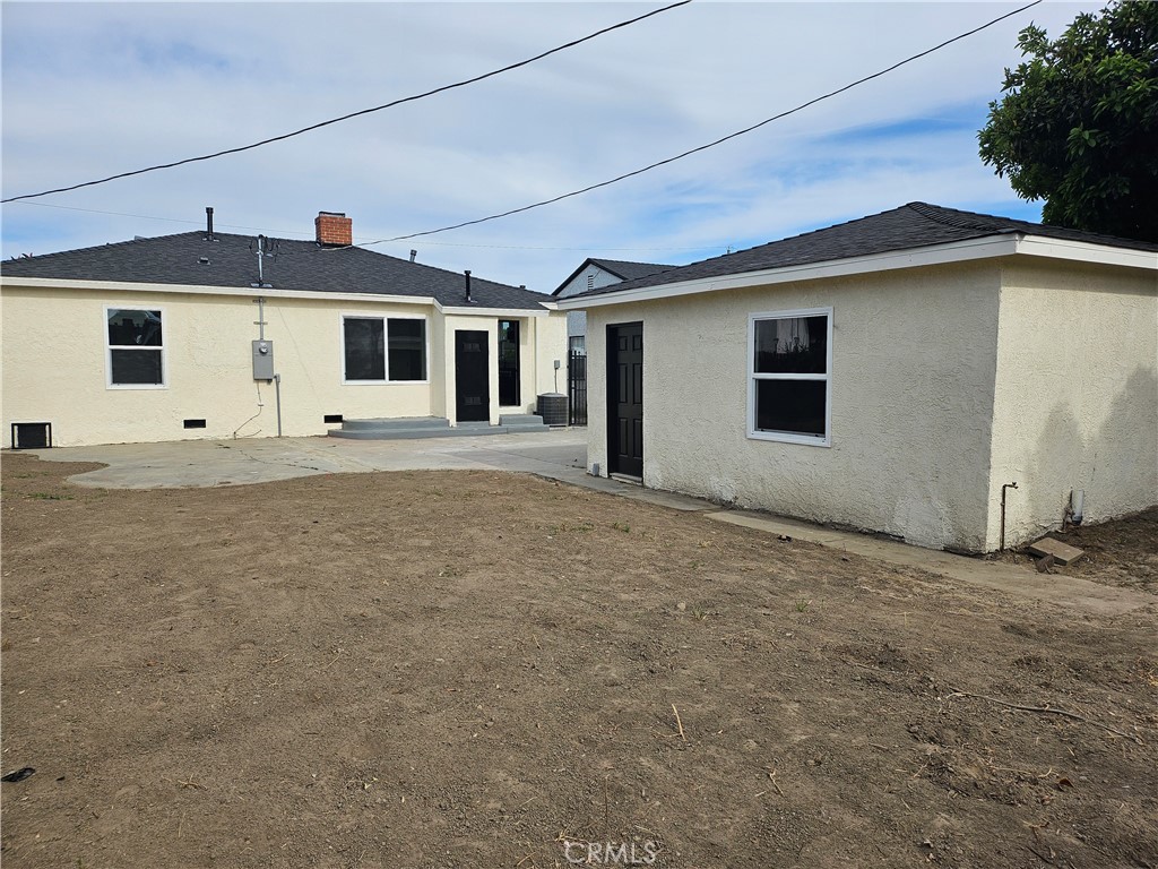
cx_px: 579
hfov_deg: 71.6
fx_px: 803
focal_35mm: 24
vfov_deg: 56.8
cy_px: 434
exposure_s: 1/4591
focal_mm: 5
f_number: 1.8
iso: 50
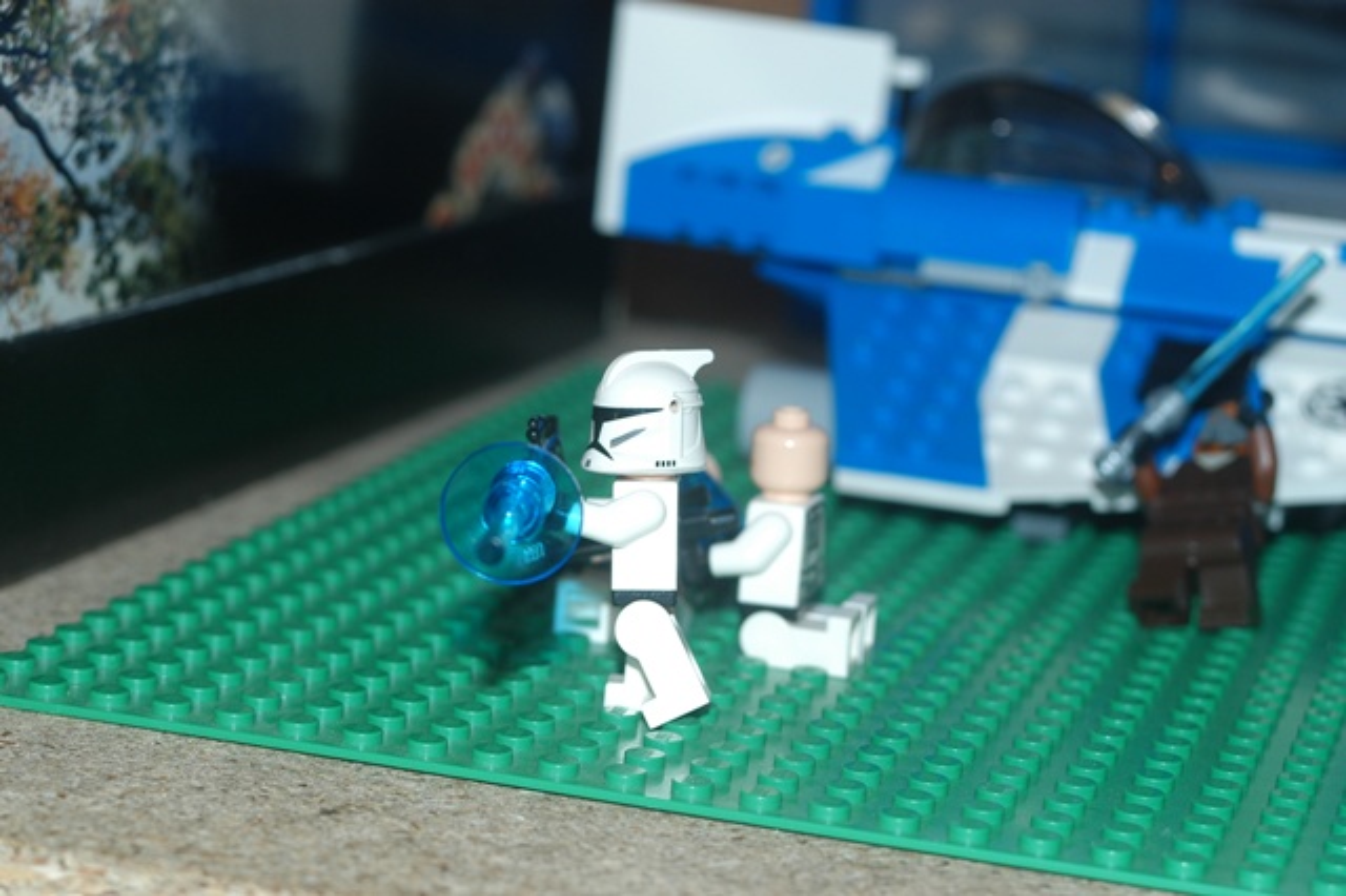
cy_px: 448
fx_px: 3924
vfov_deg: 13.0
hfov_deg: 19.5
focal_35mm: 105
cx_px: 673
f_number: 6.3
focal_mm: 70
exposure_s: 1/30
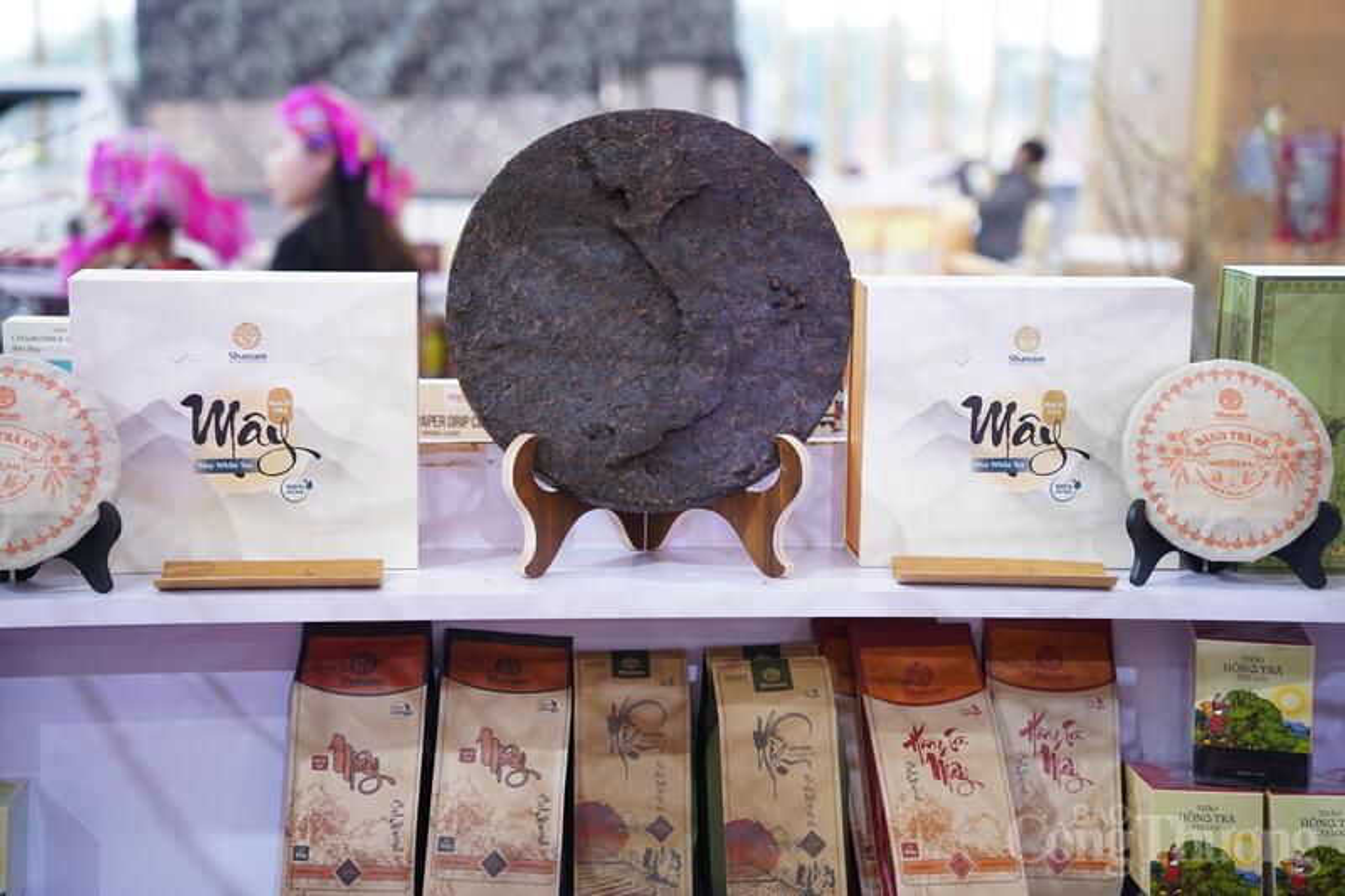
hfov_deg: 30.7
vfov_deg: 20.7
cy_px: 448
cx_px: 672
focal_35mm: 66
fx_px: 2450
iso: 1600
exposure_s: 1/160
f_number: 2.8
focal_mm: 65.6
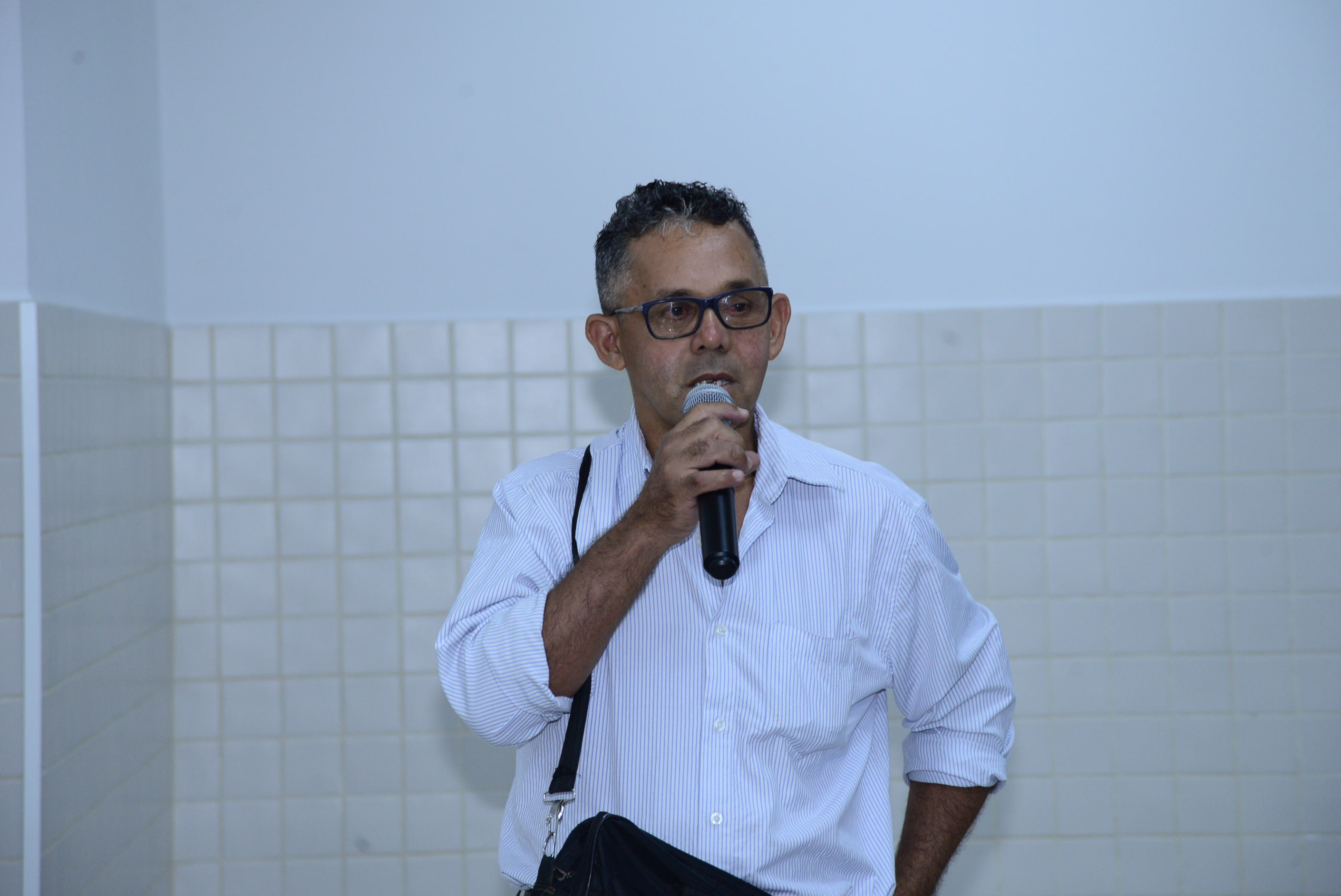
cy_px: 419
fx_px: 4770
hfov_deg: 16.0
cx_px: 697
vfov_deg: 10.7
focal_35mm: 128
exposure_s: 1/125
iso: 1600
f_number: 5.6
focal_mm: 120
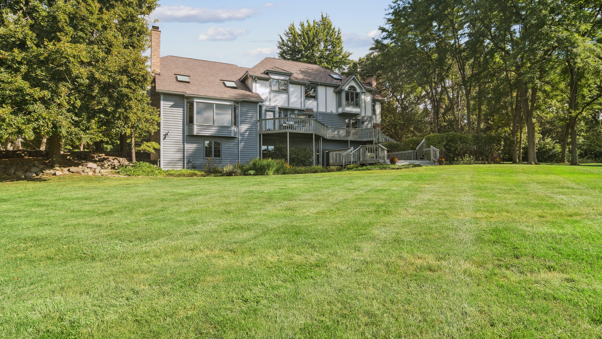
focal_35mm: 19
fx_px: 303
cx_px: 299
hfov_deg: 89.6
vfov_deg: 58.3
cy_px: 165
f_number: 8
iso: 200
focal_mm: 12
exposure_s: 1/250
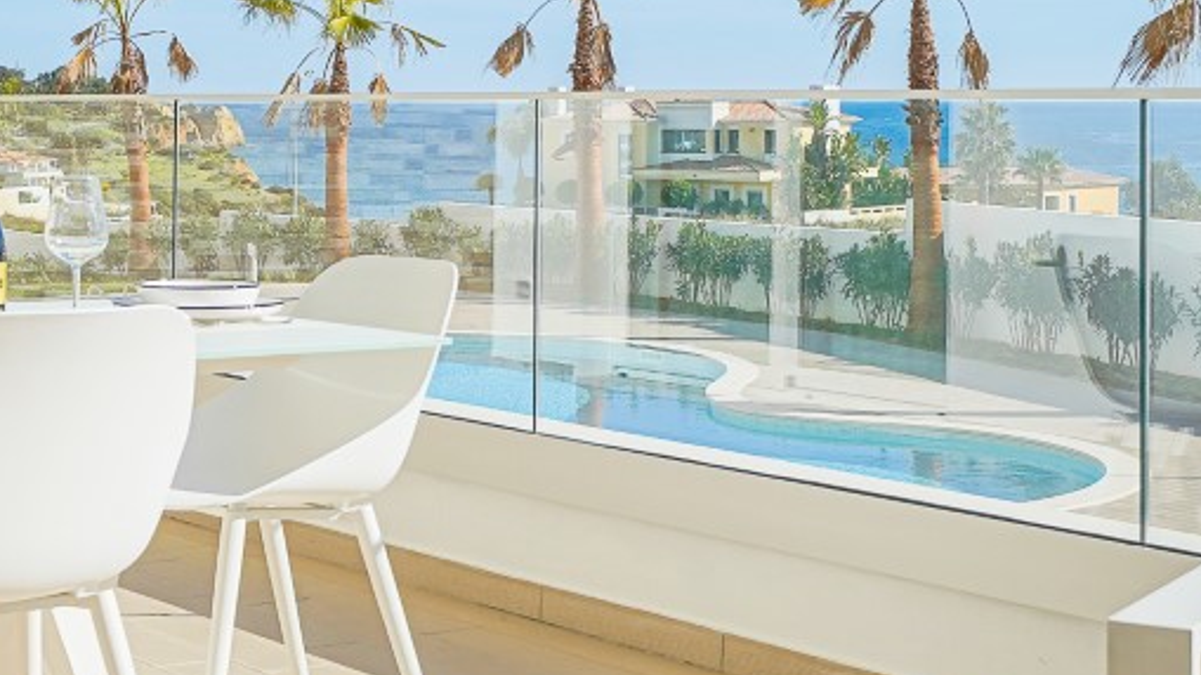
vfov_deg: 15.0
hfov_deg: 26.5
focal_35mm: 80
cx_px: 512
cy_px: 172
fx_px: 2547
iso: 200
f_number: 5.6
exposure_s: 1/1600
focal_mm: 24
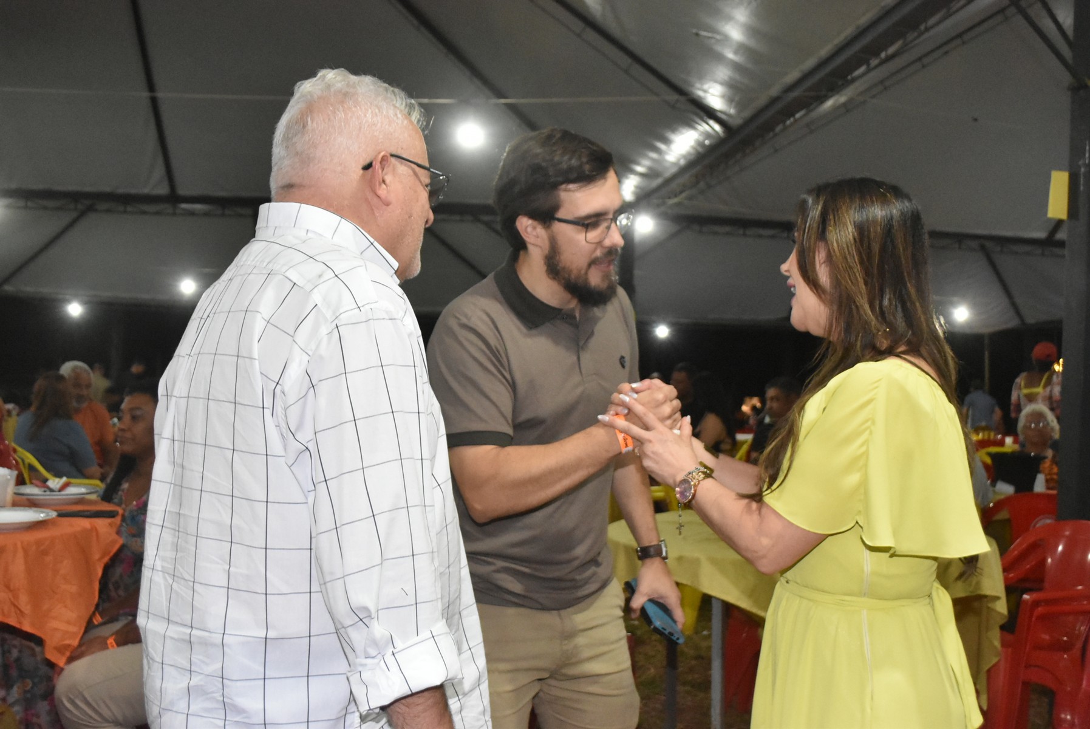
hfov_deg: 46.4
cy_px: 364
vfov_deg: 32.0
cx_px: 545
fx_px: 1273
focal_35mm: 42
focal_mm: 28
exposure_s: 1/125
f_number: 5
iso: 5000
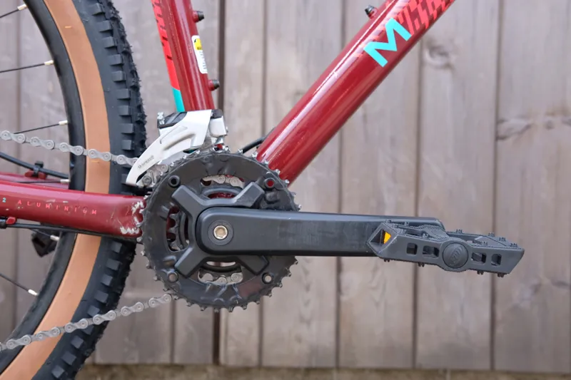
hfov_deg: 37.5
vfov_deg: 25.5
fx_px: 840
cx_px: 286
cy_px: 190
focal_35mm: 53
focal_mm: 35
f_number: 5
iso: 200
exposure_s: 1/80
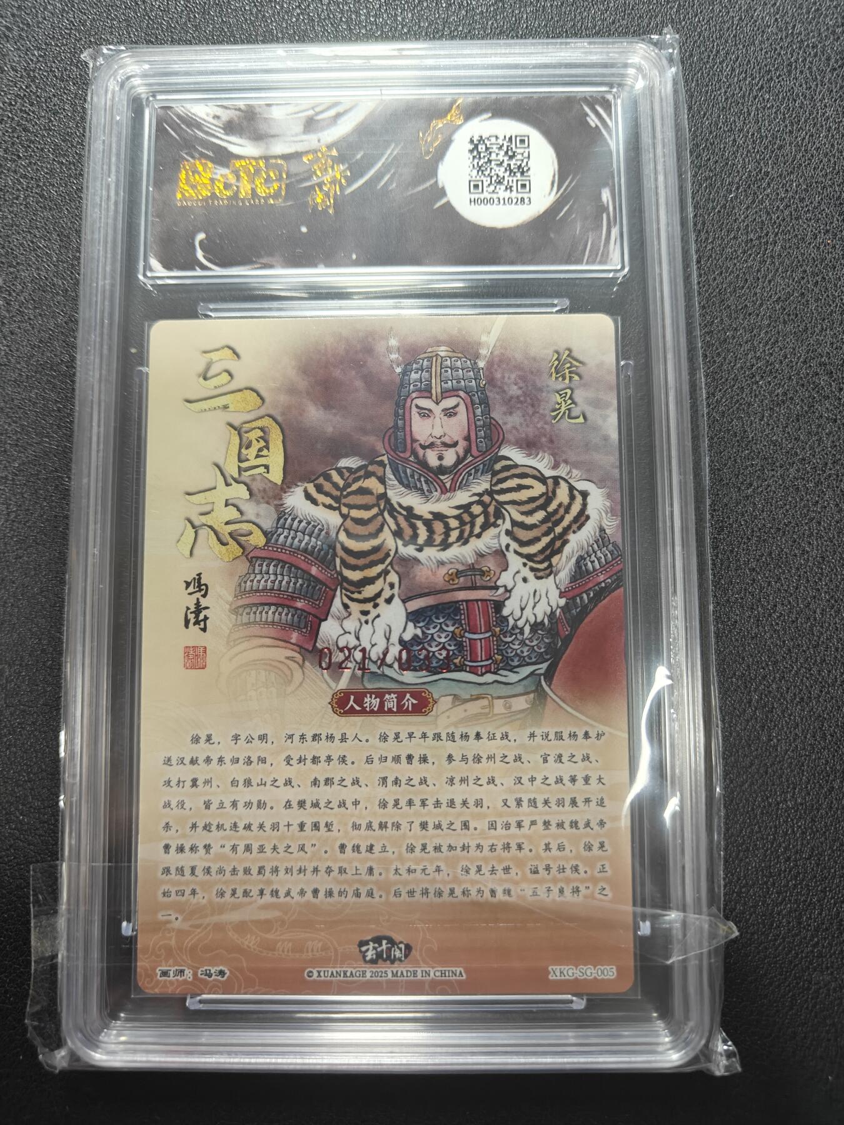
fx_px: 780
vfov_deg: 71.6
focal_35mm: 24
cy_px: 562
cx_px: 422
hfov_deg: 56.8
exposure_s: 1/50
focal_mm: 5.59
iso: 160
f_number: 1.8
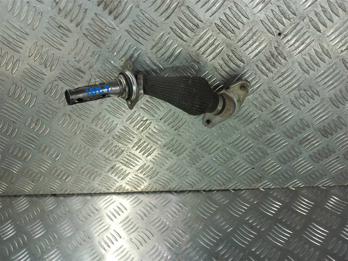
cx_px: 174
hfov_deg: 69.4
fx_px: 251
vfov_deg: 54.9
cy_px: 130
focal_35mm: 25
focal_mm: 4.6
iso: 50
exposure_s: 1/50
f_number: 1.8
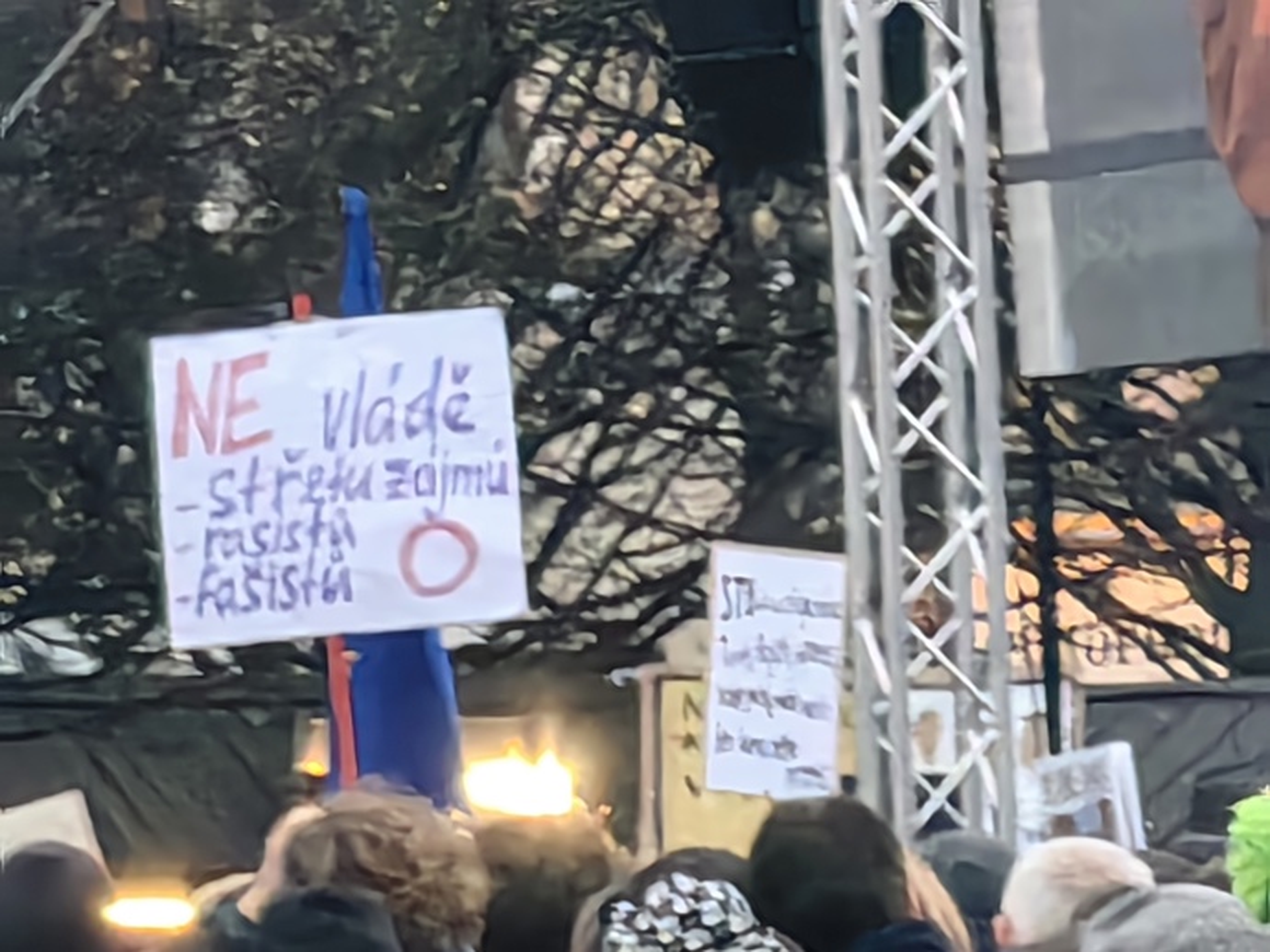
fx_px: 31871
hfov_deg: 2.3
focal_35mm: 869
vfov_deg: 1.7
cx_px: 635
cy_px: 476
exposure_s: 1/33.3
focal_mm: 16.85
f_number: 3.5
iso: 400
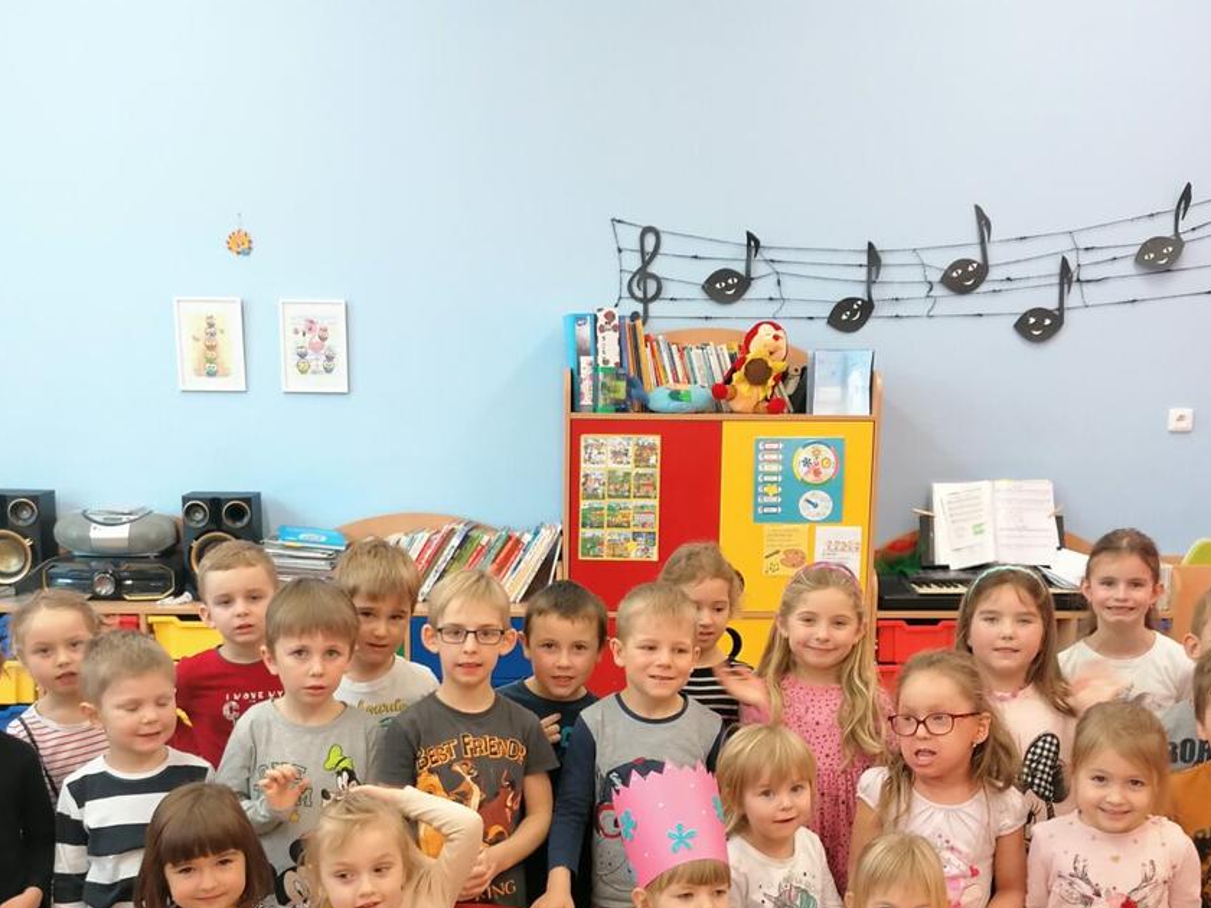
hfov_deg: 43.8
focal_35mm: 43
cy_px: 649
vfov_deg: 33.1
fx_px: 1504
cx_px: 593
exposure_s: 1/50
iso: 160
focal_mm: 4.75
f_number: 1.8
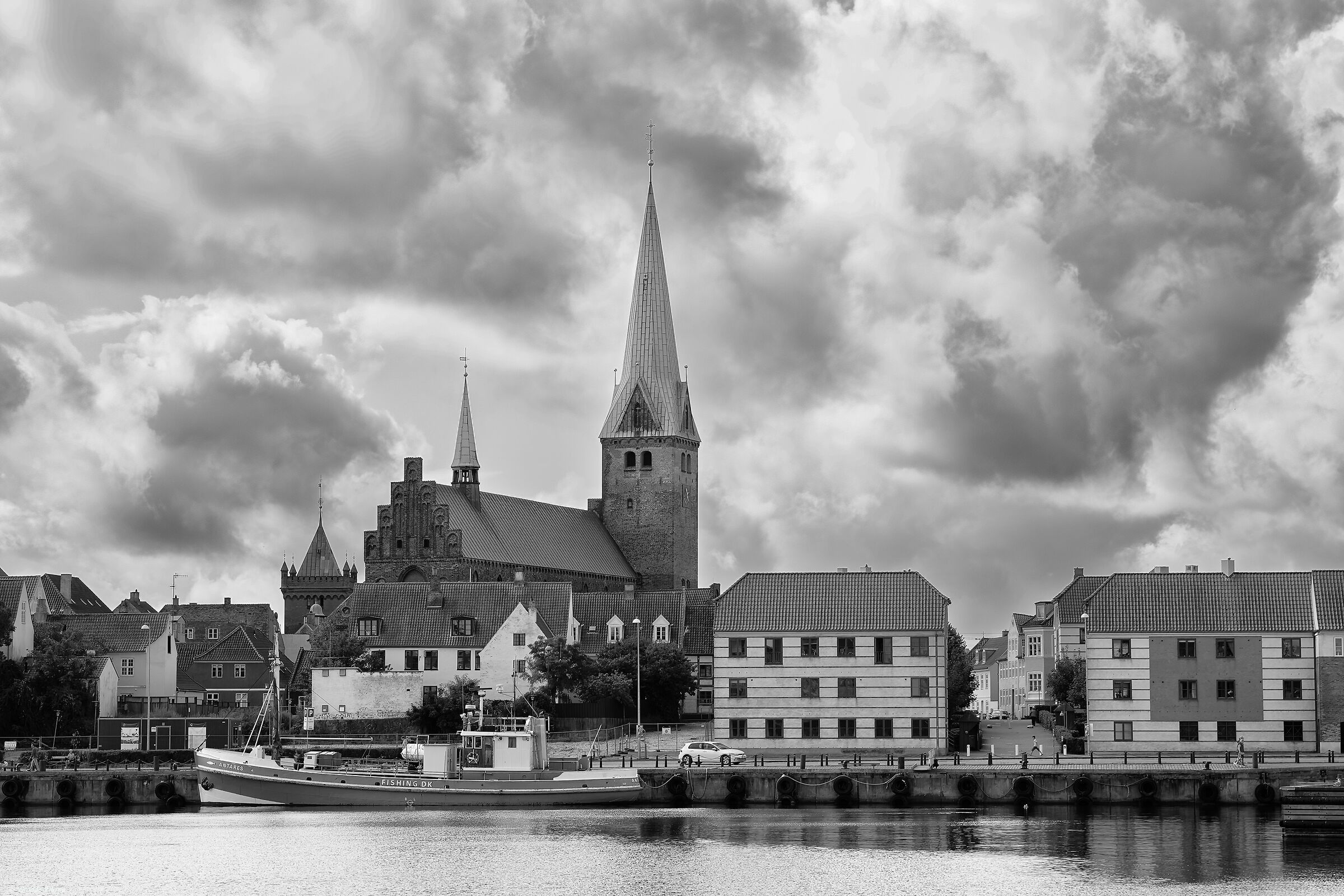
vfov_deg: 15.2
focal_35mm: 90
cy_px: 448
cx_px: 672
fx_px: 3360
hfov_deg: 22.6
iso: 100
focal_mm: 90
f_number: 4
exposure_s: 1/640
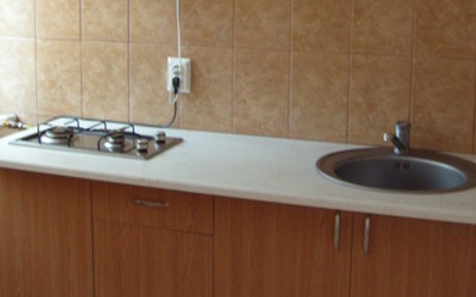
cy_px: 66
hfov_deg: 36.9
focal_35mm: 55
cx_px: 224
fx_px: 713
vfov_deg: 23.2
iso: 200
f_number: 2.8
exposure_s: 1/15
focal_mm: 5.8
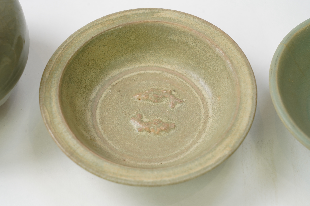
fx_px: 904
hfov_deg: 19.5
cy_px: 103
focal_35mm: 105
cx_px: 155
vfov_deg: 13.0
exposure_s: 1/125
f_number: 10
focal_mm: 105
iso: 1000
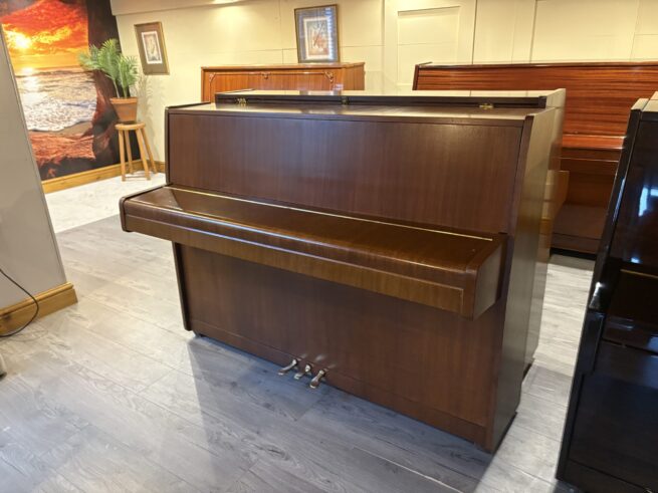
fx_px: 494
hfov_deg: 67.3
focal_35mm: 26
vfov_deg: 53.0
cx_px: 329
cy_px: 246
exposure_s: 1/33
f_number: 1.6
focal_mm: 5.96
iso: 400
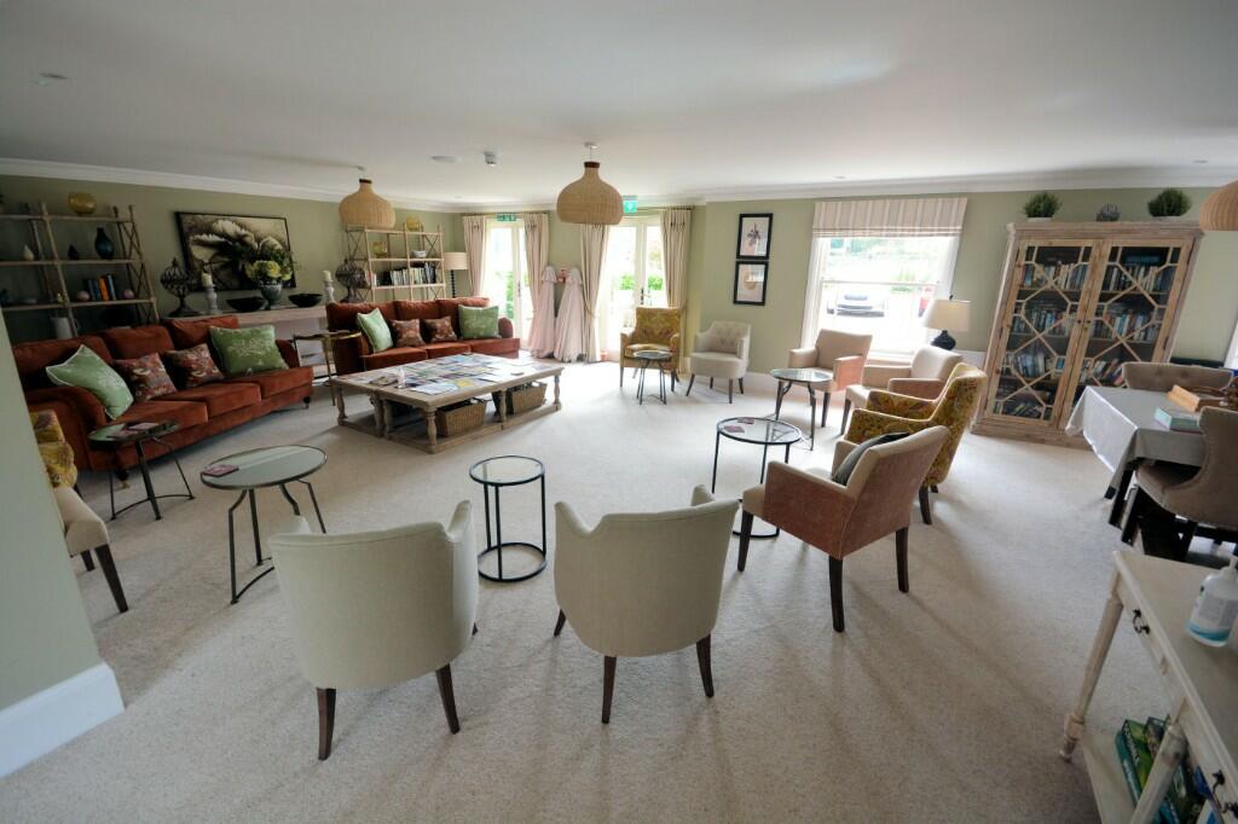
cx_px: 619
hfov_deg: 100.4
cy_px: 412
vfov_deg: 77.3
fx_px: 516
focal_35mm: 15
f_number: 8
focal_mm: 10
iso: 400
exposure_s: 1/25
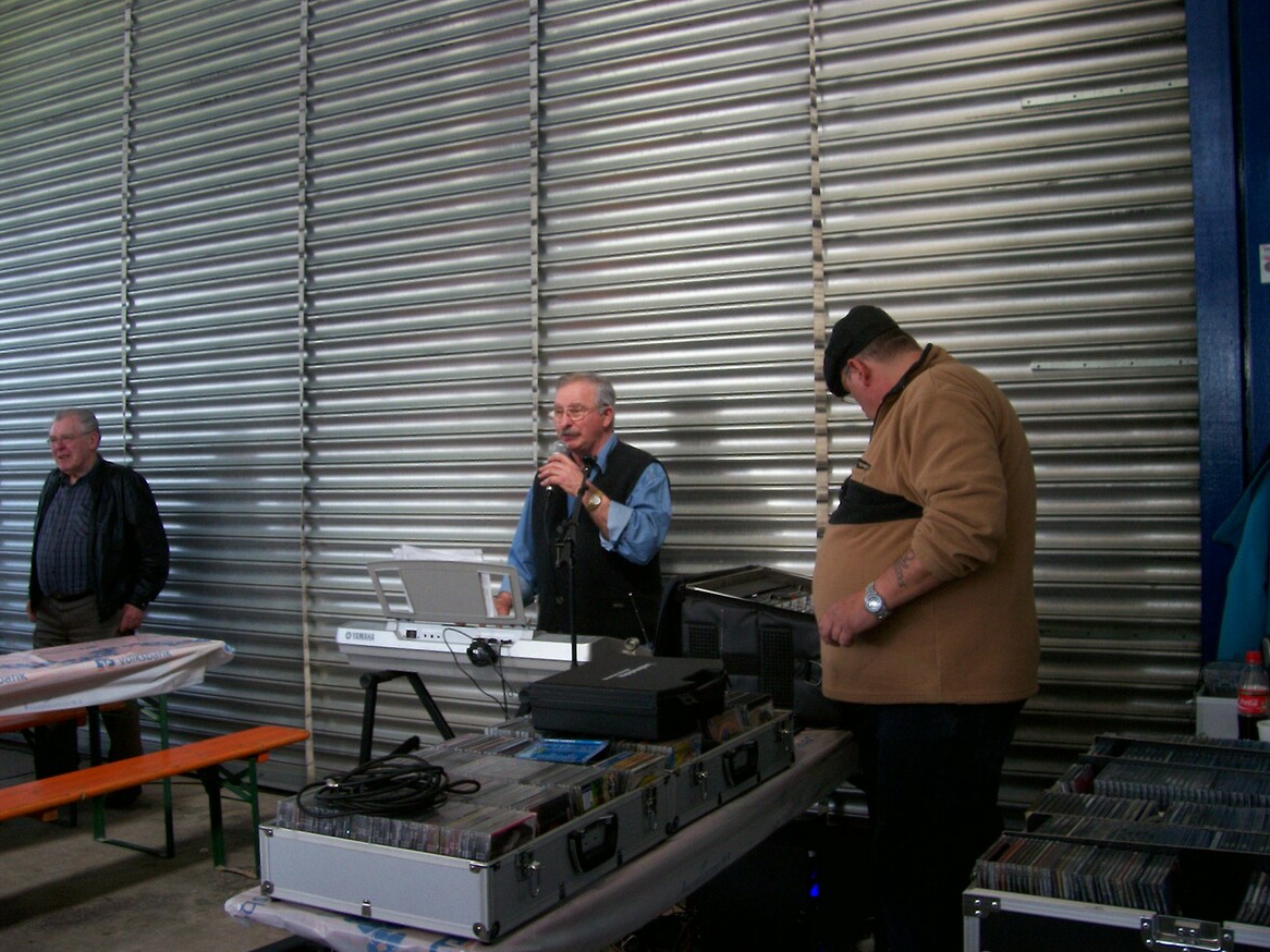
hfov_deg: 52.6
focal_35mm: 35
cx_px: 634
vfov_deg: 40.7
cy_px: 472
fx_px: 1284
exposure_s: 1/122
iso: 80
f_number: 2.7
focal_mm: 5.6
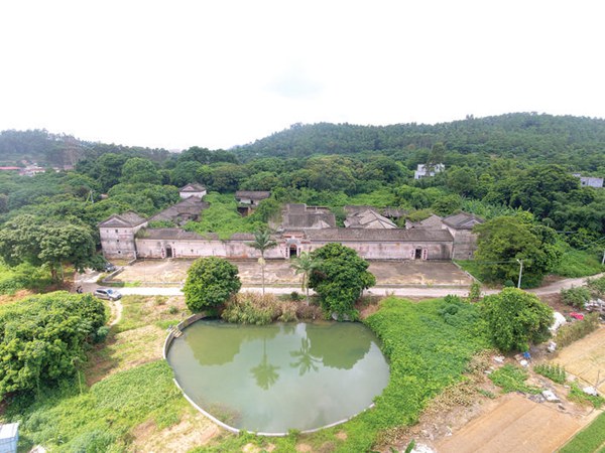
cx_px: 302
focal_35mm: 20
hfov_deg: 81.7
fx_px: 350
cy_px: 226
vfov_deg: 66.0
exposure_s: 1/197
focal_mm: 3.61
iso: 100
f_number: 2.8
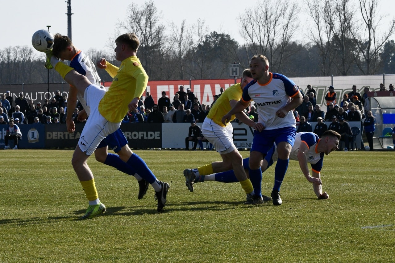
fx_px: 1426
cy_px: 132
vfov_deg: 10.5
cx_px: 198
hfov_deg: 15.8
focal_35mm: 130
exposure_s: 1/1600
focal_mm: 130
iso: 2500
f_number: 18
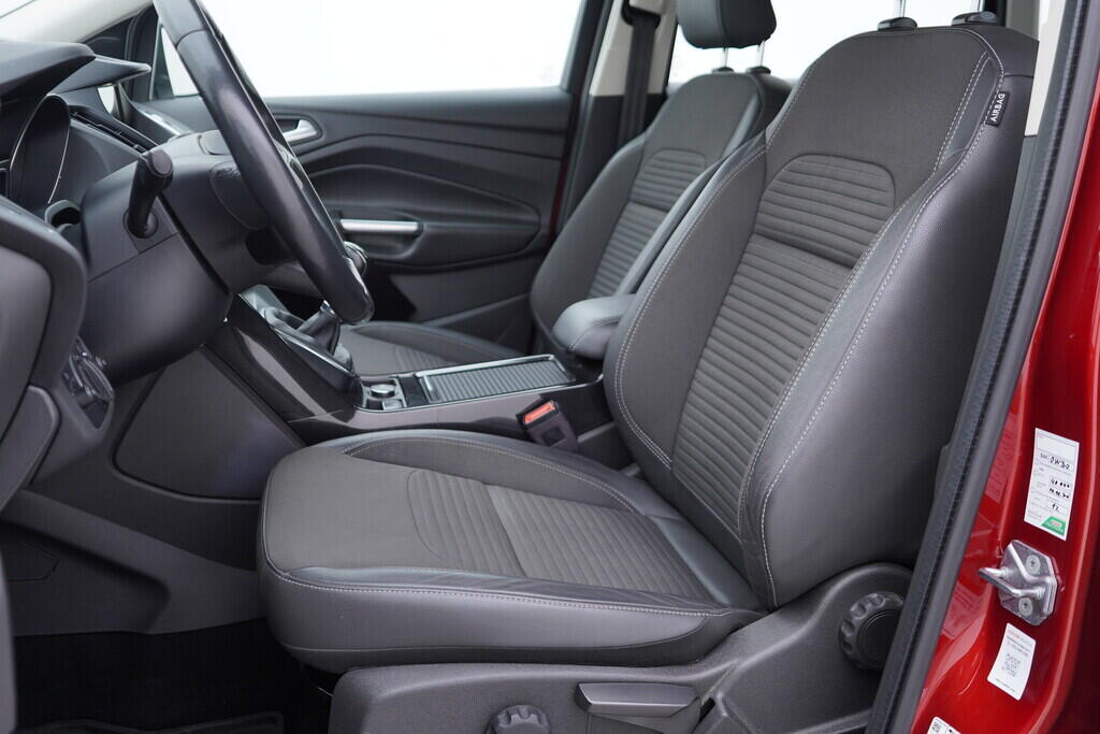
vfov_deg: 36.9
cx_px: 550
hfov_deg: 53.1
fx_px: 1100
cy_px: 367
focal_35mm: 36
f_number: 2.8
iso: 125
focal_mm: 24
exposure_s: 1/40
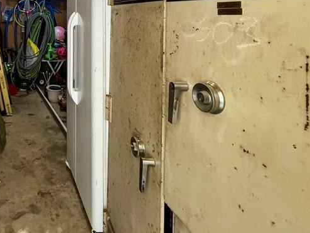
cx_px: 21
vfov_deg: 42.5
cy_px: 7
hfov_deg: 52.6
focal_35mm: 29
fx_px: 260
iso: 1000
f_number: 2.2
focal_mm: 2.22
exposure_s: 1/60
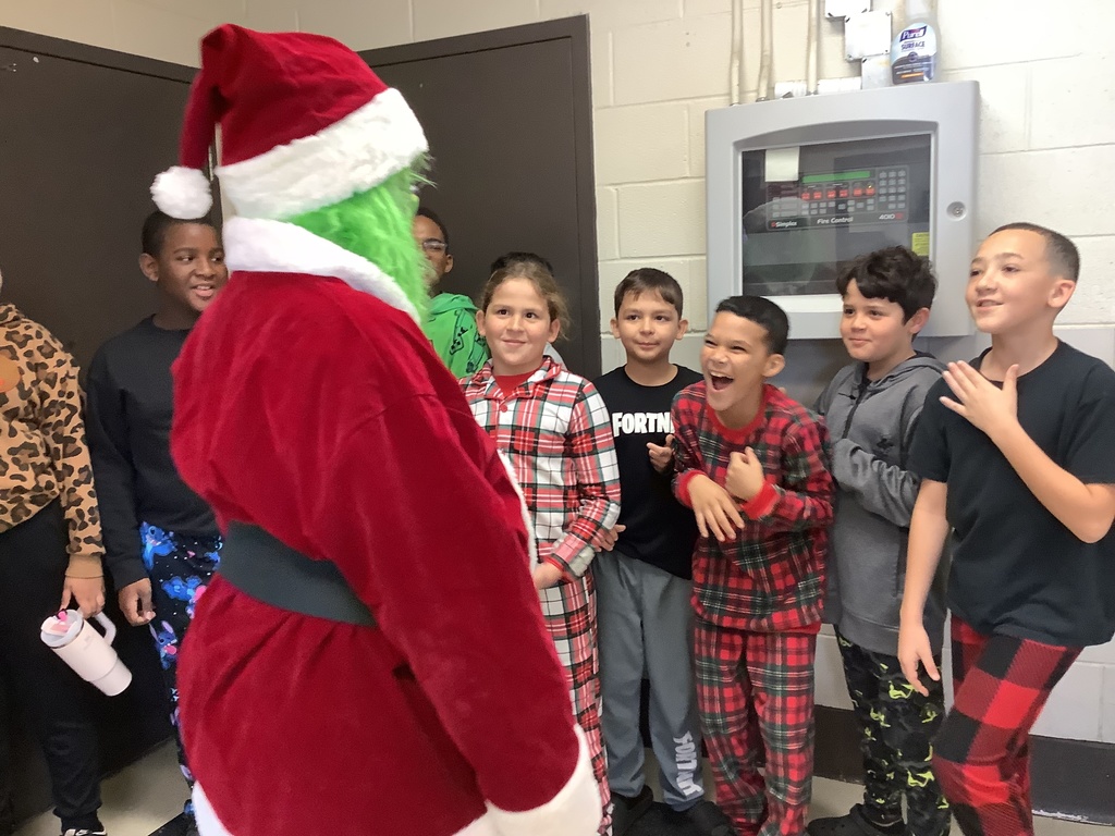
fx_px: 999
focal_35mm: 31
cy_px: 418
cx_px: 558
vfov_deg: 45.4
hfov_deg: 58.4
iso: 200
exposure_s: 1/50
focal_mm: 3.3
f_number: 2.4
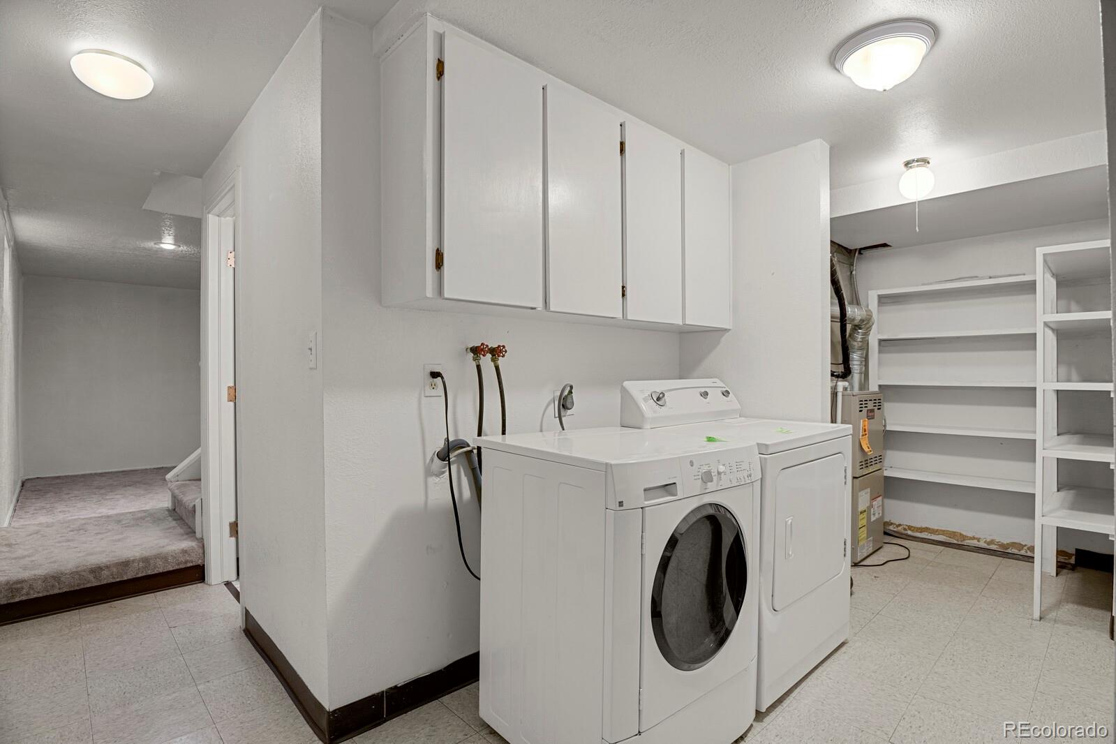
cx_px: 558
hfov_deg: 93.3
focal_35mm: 17
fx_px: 527
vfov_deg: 70.4
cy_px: 372
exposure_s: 3
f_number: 8
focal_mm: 17
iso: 250
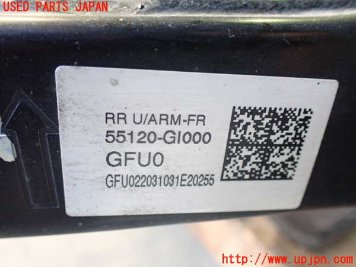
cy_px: 134
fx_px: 309
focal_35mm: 30
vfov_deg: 46.8
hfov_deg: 60.0
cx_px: 178
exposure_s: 1/40
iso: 800
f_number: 2.3
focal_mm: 5.4
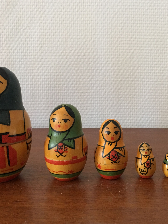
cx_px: 106
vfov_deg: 48.9
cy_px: 98
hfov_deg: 37.5
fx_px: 246
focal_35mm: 38
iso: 100
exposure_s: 1/8
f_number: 2.2
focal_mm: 4.15
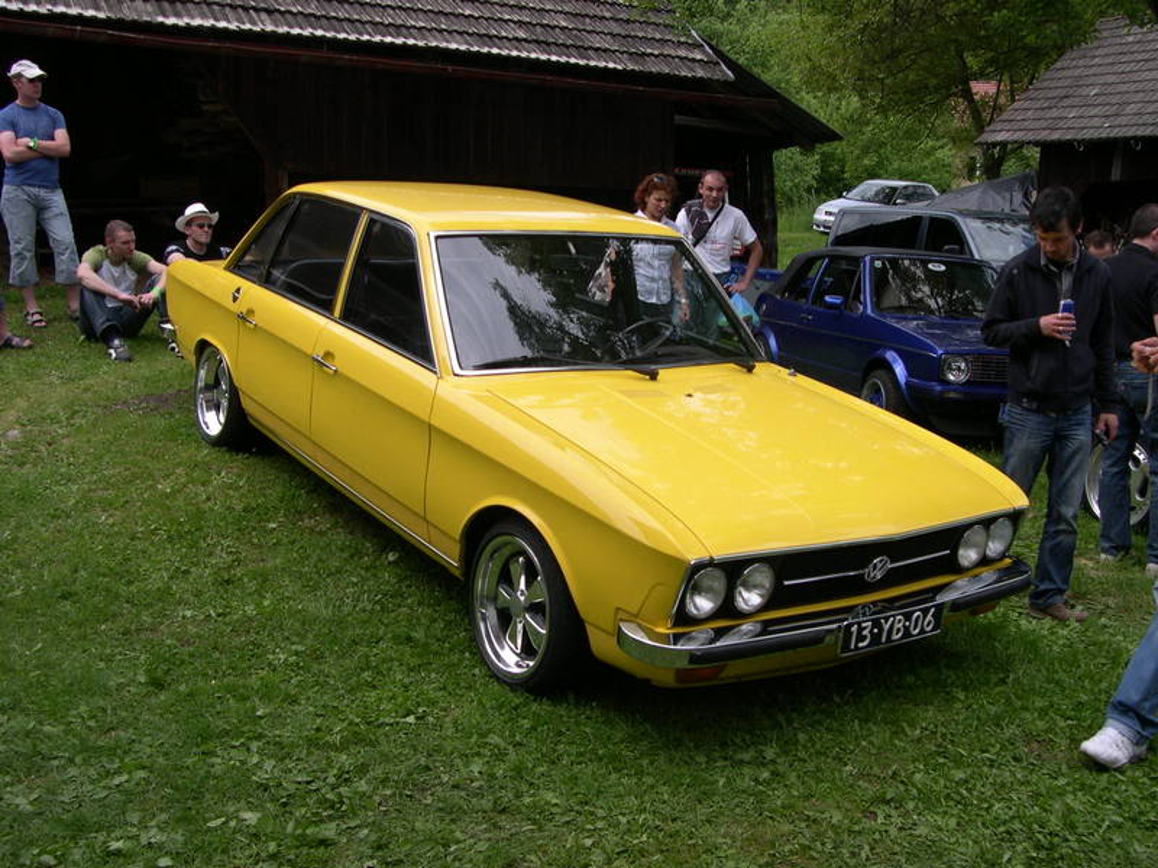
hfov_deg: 49.0
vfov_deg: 37.7
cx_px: 579
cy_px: 434
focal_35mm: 38
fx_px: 1271
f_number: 7.6
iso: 100
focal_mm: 8
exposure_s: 1/137
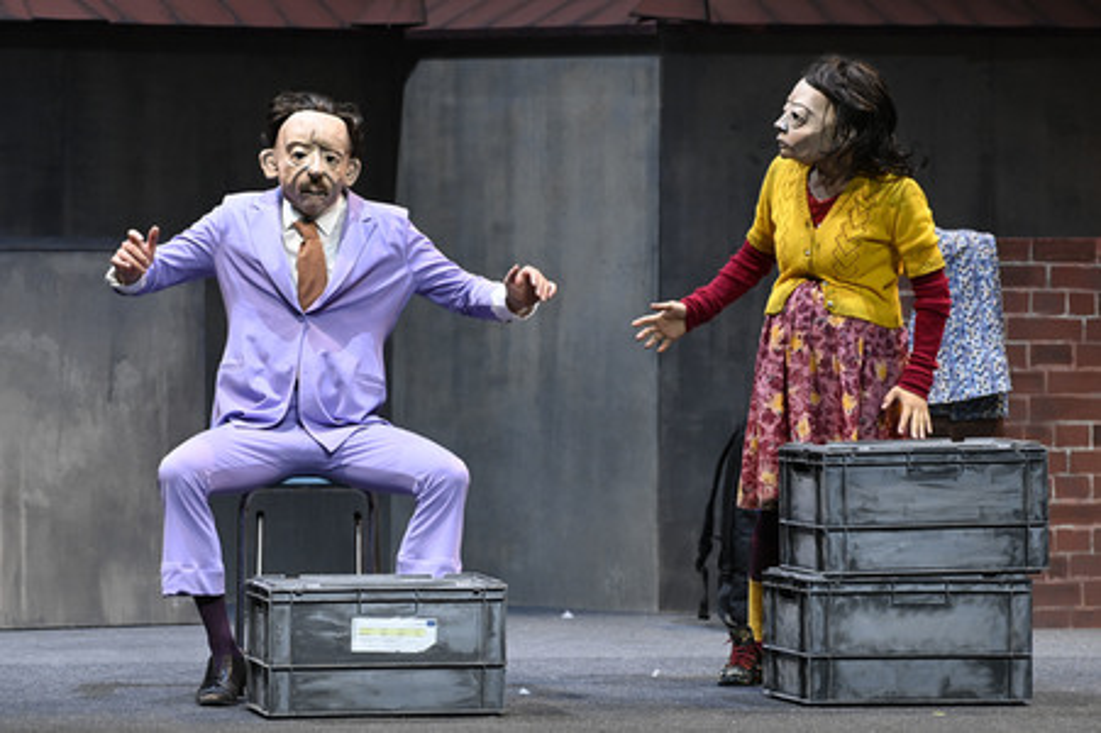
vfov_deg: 6.9
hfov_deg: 10.3
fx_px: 6112
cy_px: 366
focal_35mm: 200
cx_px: 550
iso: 6400
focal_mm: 200
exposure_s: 1/250
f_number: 5.6
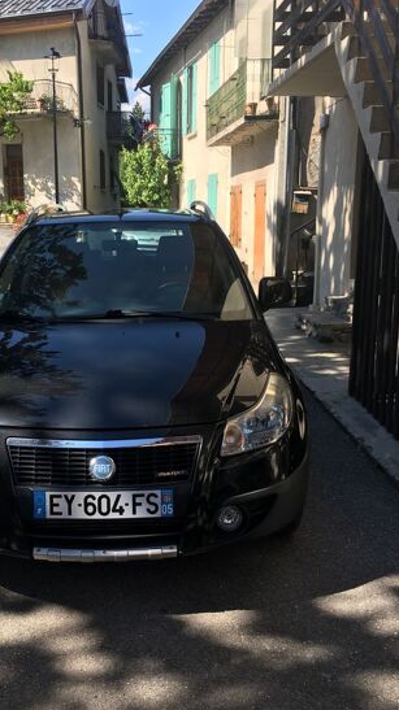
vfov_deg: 54.0
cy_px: 360
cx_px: 146
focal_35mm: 37
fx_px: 697
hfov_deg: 31.8
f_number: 2.2
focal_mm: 4.15
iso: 25
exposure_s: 1/610
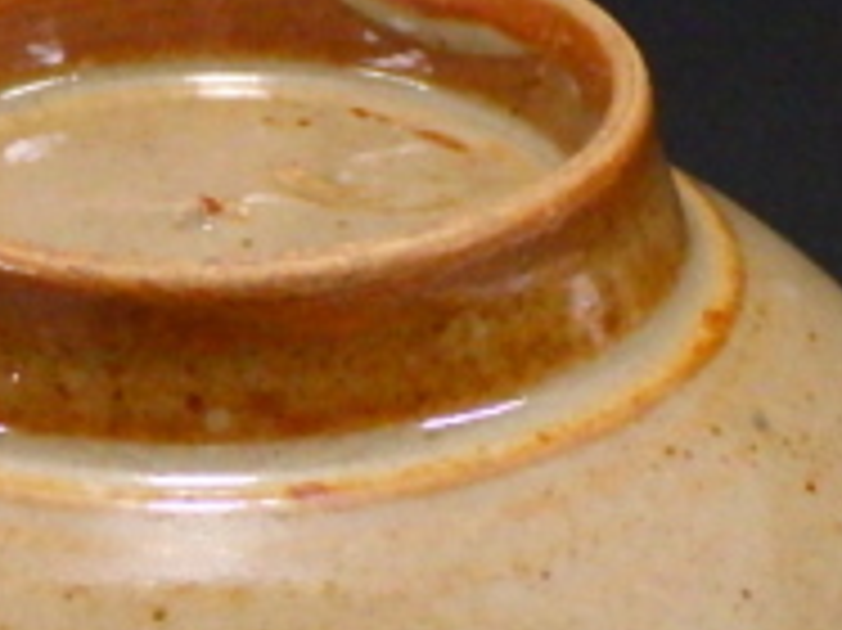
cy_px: 738
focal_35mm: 212
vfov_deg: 7.0
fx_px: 5153
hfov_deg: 9.3
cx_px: 230
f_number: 4.6
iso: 400
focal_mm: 11.1
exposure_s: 1/25
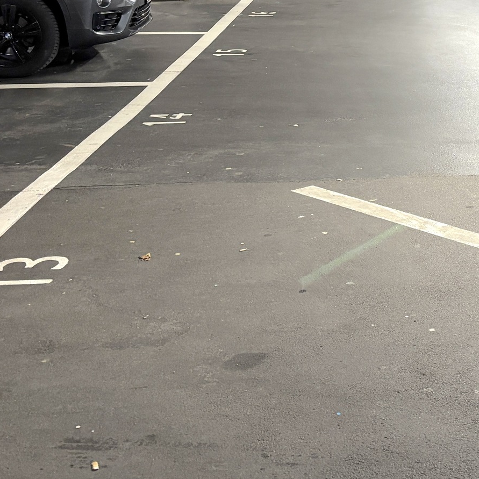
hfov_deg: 24.3
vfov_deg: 24.5
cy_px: -33
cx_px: 536
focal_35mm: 66
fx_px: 1033
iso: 320
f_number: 1.6
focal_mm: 5.96
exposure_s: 1/50
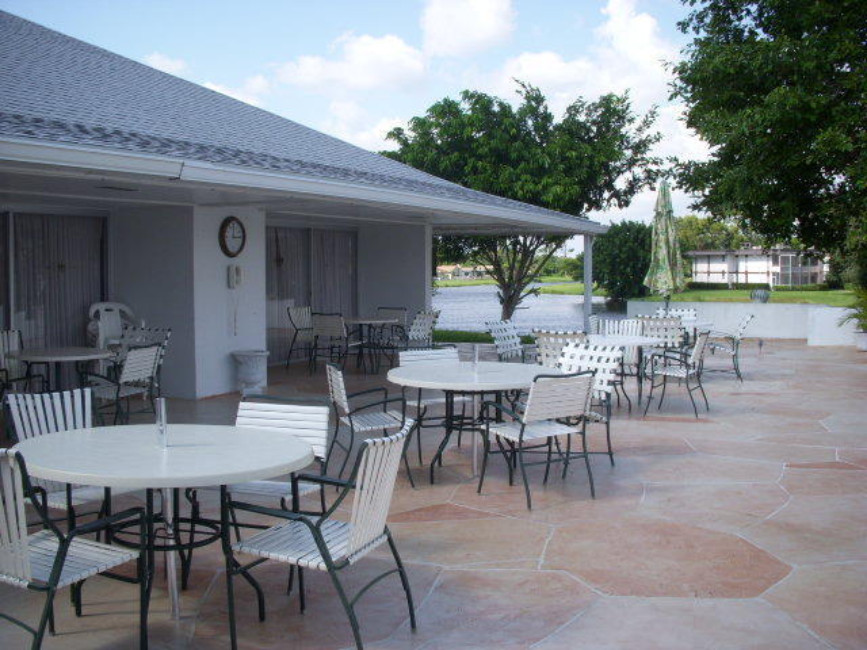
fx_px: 952
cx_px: 434
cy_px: 325
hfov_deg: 49.0
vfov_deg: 37.7
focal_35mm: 38
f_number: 3.3
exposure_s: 1/640
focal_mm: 6.3
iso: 100
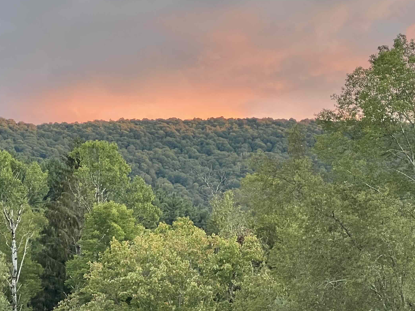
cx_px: 283
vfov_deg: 10.0
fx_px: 1774
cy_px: 271
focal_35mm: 148
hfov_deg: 13.3
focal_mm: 9
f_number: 2.8
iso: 200
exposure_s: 1/60
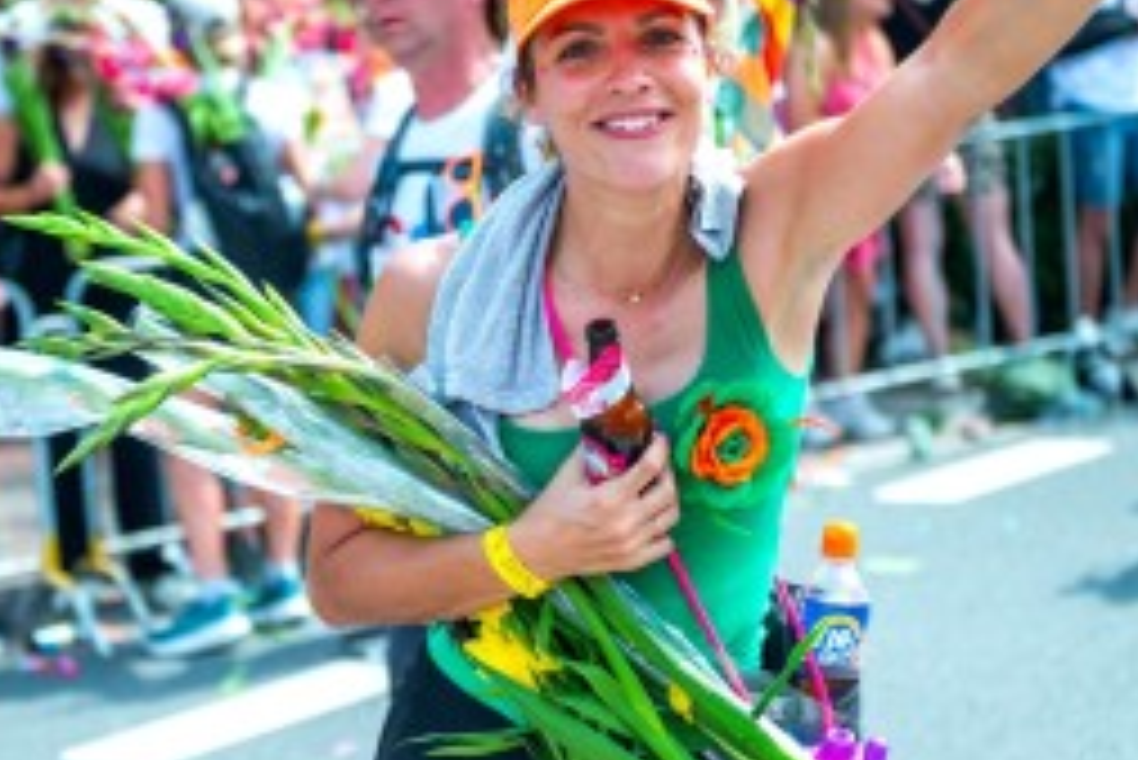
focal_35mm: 108
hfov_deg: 18.9
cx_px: 441
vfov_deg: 12.7
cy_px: 436
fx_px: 3416
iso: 110
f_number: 2.8
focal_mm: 70
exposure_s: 1/1250
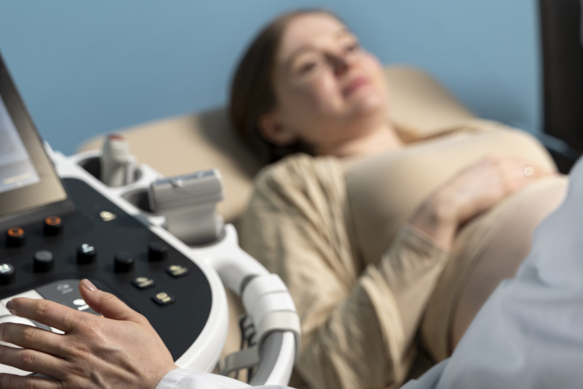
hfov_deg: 28.5
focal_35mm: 71
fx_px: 1150
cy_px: 265
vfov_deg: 19.1
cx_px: 278
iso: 640
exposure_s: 1/100
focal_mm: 51
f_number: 3.5
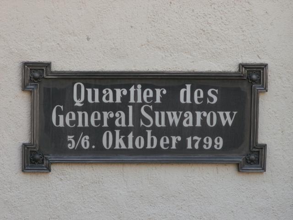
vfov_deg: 9.8
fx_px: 1287
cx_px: 146
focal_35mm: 152
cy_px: 110
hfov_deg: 13.0
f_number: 4.5
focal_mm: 24.87
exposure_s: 1/50
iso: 50
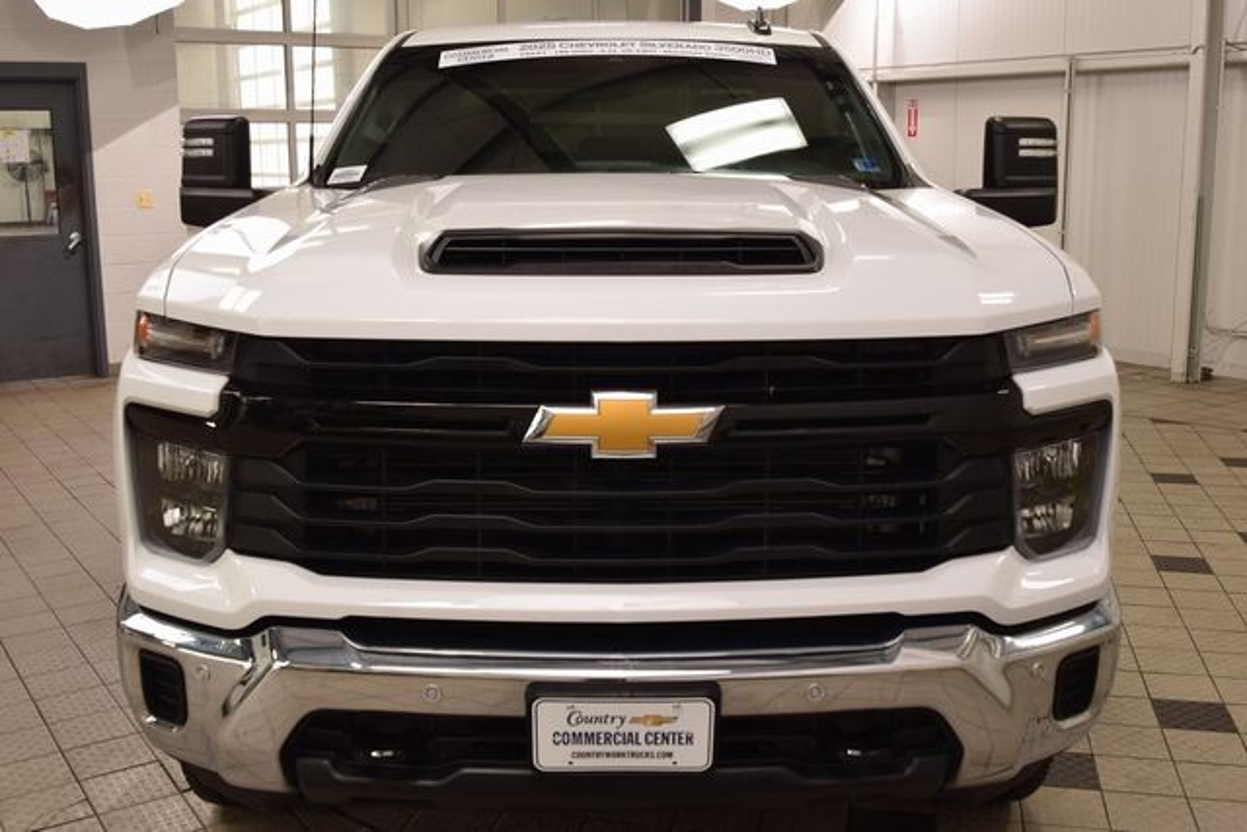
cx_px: 624
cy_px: 416
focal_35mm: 36
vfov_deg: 36.9
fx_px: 1247
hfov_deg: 53.1
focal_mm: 24
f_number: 7.1
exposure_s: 1/40
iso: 400
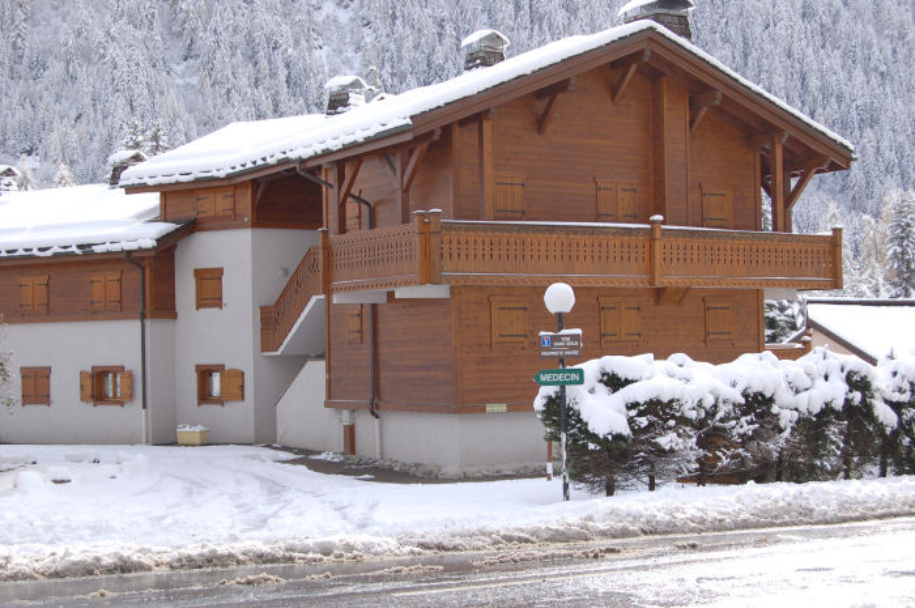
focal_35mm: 57
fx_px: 1447
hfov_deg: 35.1
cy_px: 304
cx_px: 458
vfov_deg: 23.7
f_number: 6.3
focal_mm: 38
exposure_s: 1/320
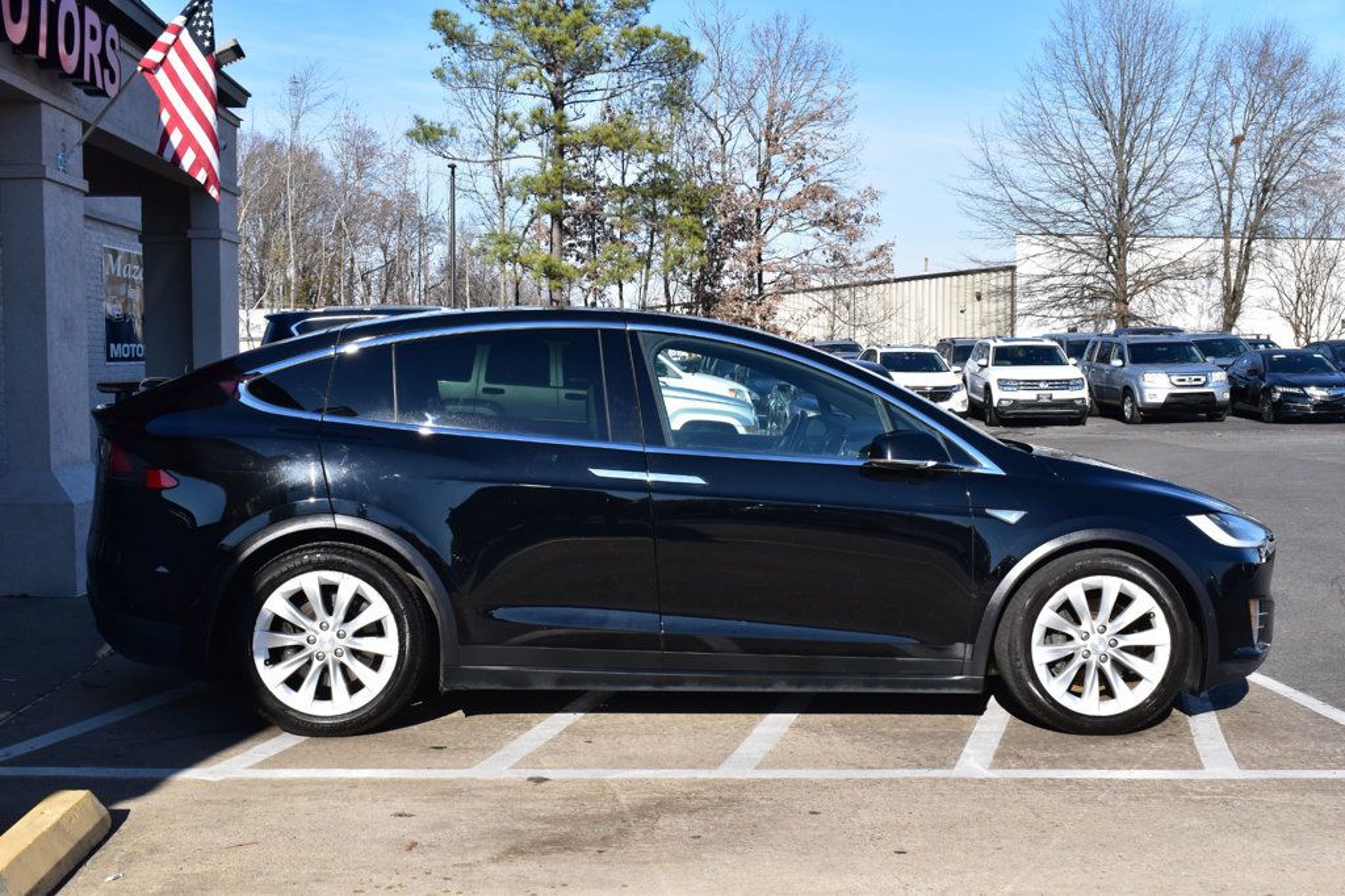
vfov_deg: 29.8
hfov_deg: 43.6
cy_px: 448
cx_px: 672
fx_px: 1681
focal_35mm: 45
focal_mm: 30
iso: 400
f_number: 11
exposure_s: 1/500
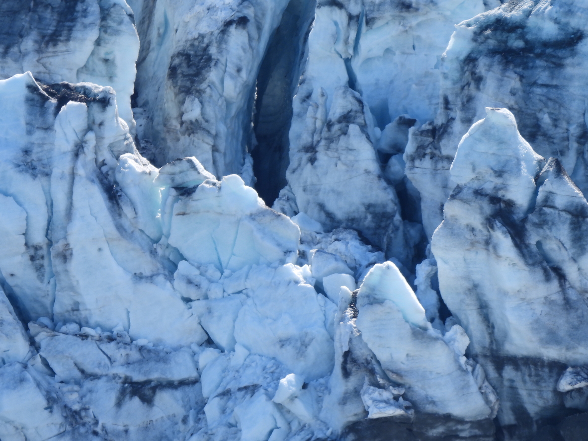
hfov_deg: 1.5
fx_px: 22055
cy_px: 223
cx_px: 273
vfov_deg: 1.1
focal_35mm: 1298
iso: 125
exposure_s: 1/500
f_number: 6.3
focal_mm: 214
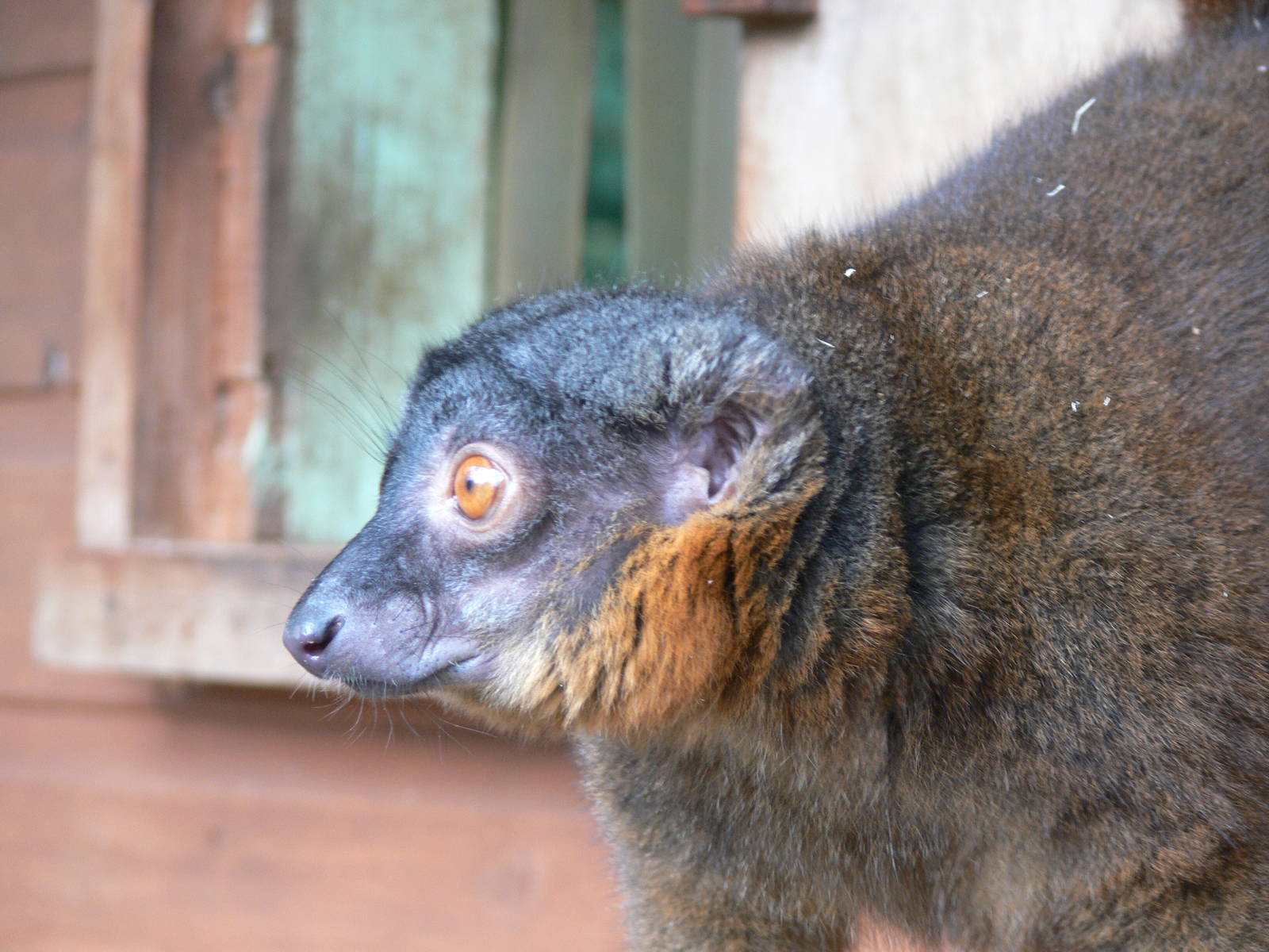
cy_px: 476
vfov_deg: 7.9
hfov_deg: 10.5
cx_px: 634
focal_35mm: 189
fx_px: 6929
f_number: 3.6
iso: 125
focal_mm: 39.9
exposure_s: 1/30
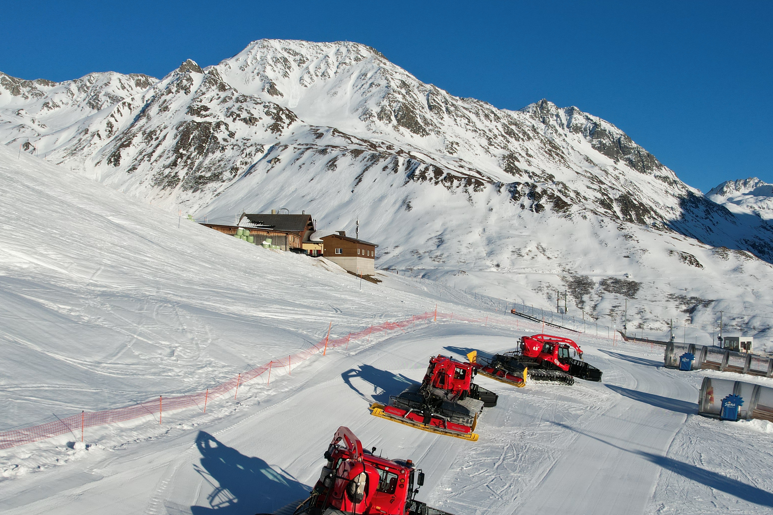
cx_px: 403
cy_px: 286
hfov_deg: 49.5
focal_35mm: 39
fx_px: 837
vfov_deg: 34.2
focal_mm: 8.38
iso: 100
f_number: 2.8
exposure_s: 1/2500
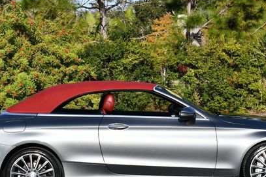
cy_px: 88
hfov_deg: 19.1
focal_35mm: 107
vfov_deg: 12.8
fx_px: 791
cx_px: 146
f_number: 9
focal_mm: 34
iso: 100
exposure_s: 1/320
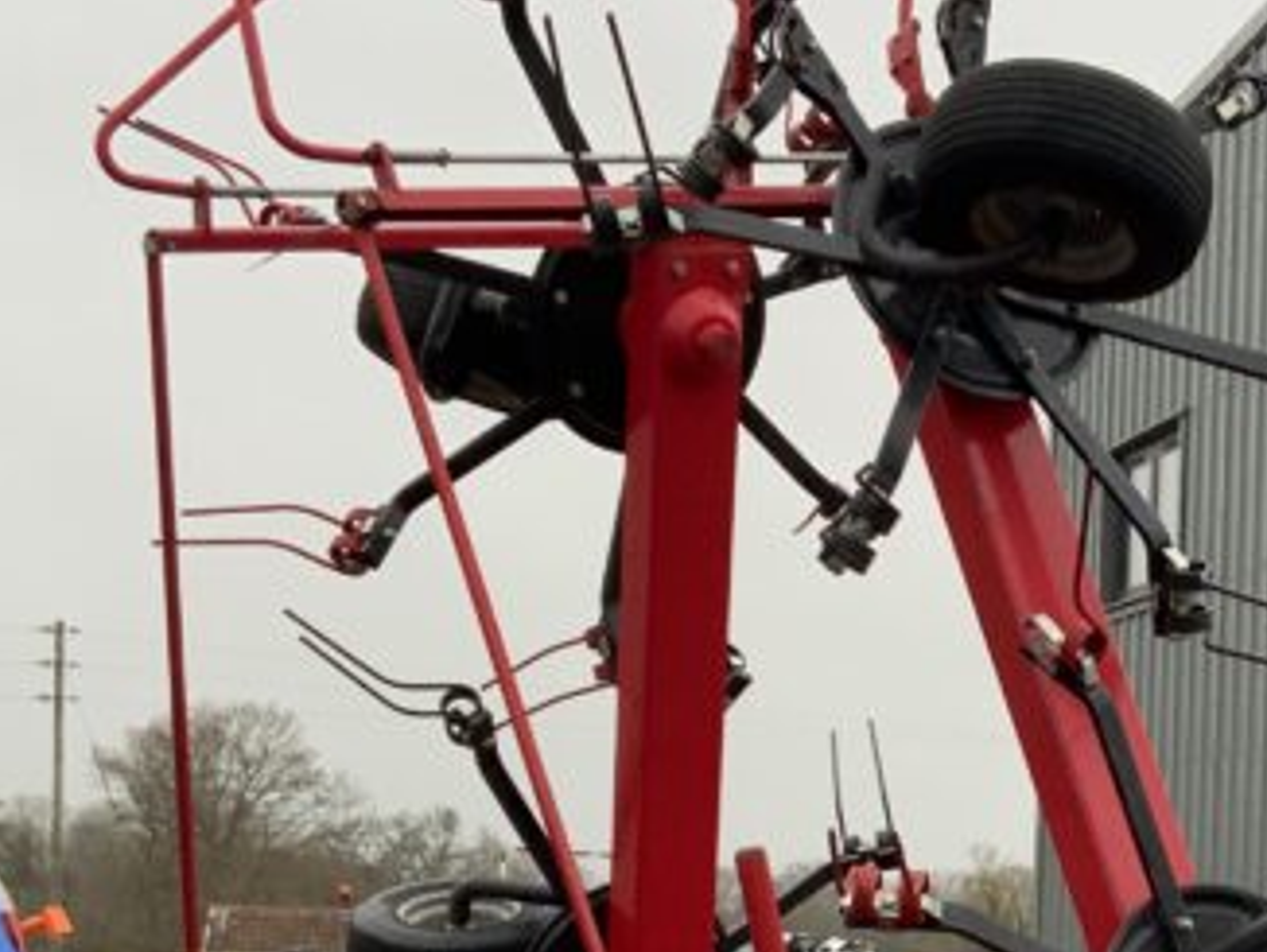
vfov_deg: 15.9
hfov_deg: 20.9
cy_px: 987
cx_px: 1232
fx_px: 3333
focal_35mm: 91
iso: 25
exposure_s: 1/122
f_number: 1.8
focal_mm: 3
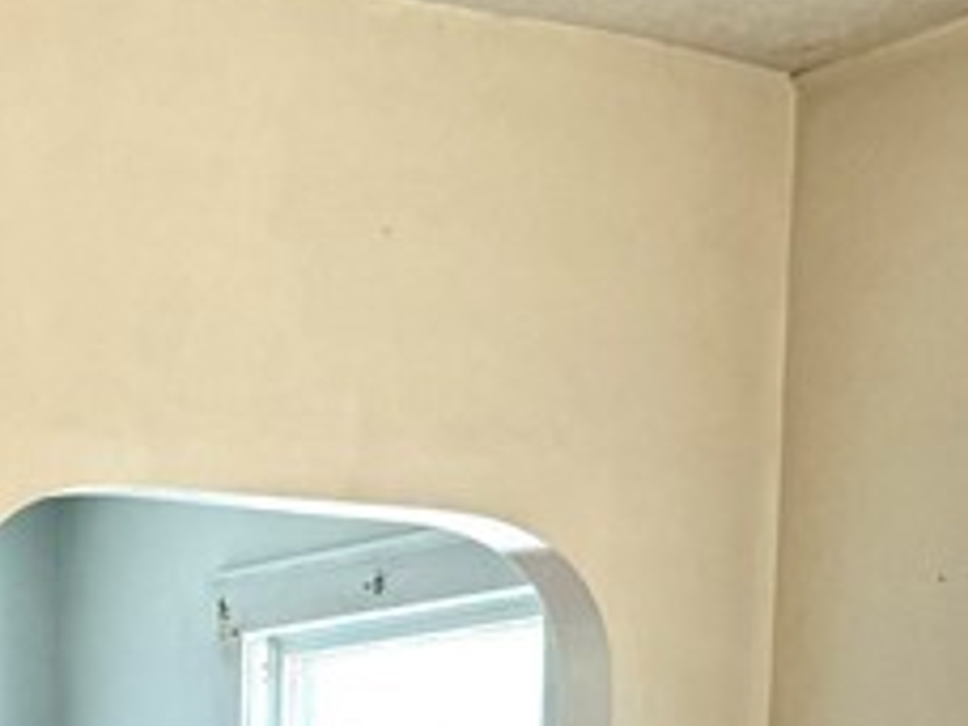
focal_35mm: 108
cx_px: 132
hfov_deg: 18.0
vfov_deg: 12.6
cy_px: 1261
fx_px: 3020
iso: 200
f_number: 1.78
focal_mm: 6.76
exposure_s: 1/68
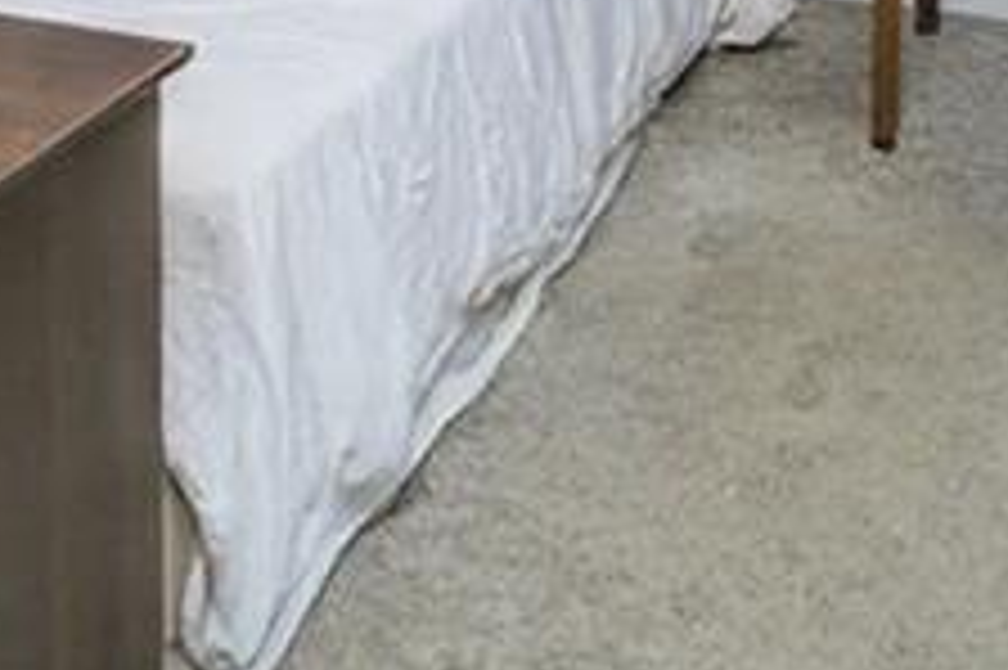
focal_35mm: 73
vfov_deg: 15.4
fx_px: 2042
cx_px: 252
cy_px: -625
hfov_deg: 27.3
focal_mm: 16
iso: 50
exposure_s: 1/40
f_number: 4.5
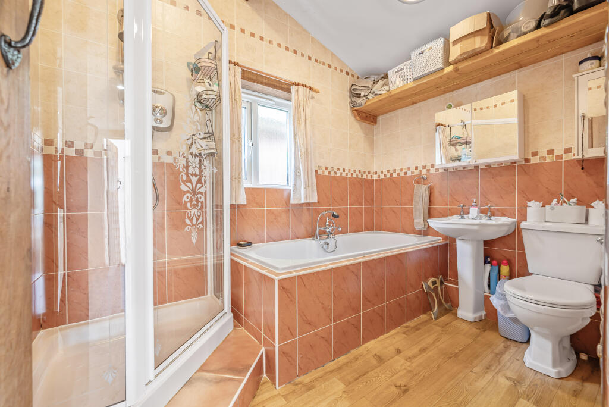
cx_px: 304
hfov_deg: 100.4
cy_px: 204
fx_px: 254
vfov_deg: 77.4
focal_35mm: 15
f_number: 8
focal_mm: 15
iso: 100
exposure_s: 1.3
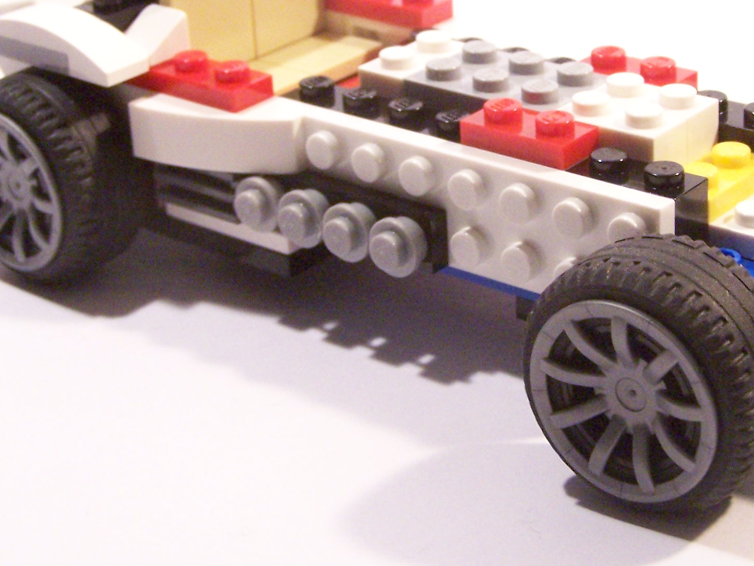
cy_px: 149
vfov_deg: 16.2
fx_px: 1982
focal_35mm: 91
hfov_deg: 21.4
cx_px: 513
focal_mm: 8.5
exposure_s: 1/45
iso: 400
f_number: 3.2
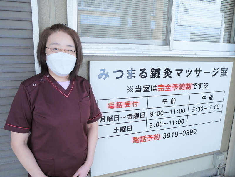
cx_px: 118
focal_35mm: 28
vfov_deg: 49.7
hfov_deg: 63.4
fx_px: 190
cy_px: 88
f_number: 5
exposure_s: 1/200
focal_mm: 14
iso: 200
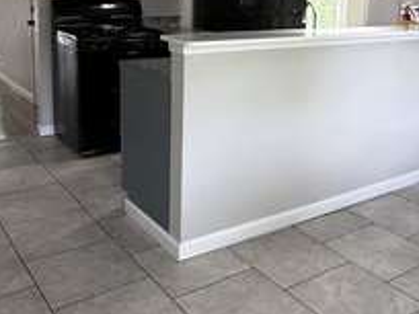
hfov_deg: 42.7
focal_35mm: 44
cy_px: 70
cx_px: 259
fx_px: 533
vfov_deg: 32.1
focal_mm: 2.22
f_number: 2.2
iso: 160
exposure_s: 1/99
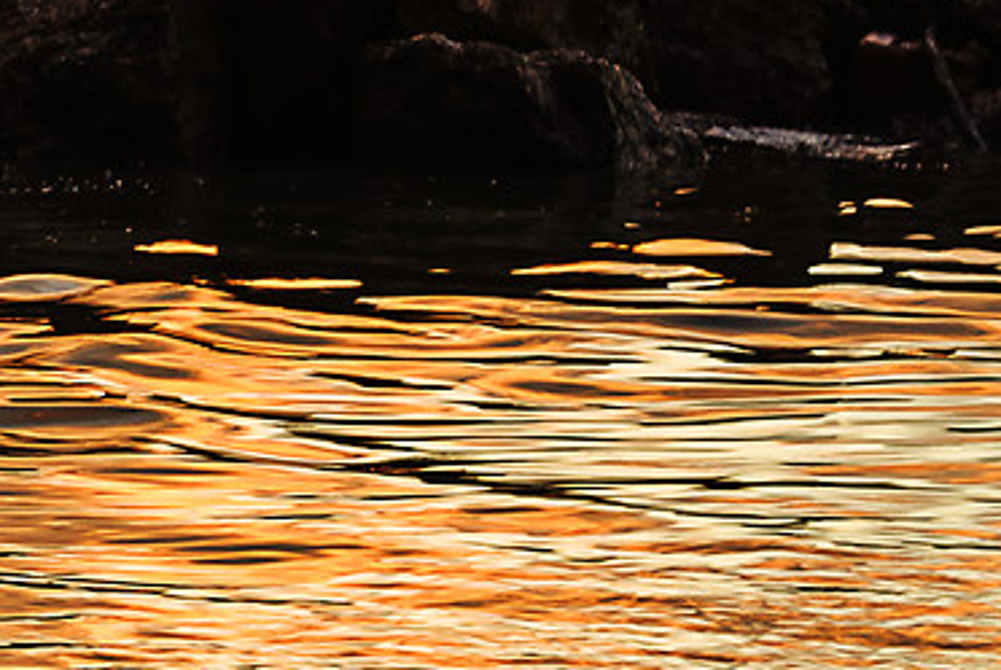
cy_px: 51
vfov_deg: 5.9
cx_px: -1208
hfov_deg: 8.3
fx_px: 6458
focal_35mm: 232
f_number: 9
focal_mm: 36
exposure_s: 1/13
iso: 100
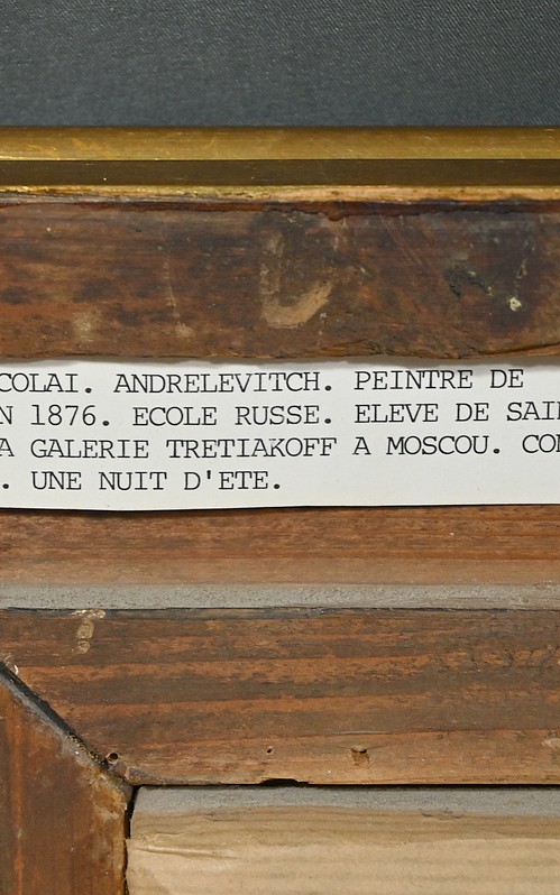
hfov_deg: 11.4
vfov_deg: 18.1
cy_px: 448
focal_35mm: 115
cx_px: 189
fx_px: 2807
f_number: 6.3
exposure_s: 1/30
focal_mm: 50
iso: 1000
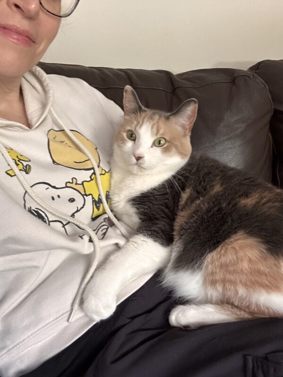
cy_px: 188
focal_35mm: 30
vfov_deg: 60.0
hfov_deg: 46.8
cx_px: 142
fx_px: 327
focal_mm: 2.69
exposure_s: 1/34
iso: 400
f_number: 1.9
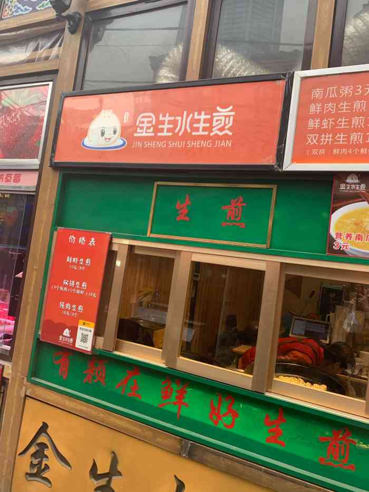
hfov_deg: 53.1
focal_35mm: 26
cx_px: 184
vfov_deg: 67.3
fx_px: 369
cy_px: 246
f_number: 1.8
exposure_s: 1/121
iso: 40
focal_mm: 4.25
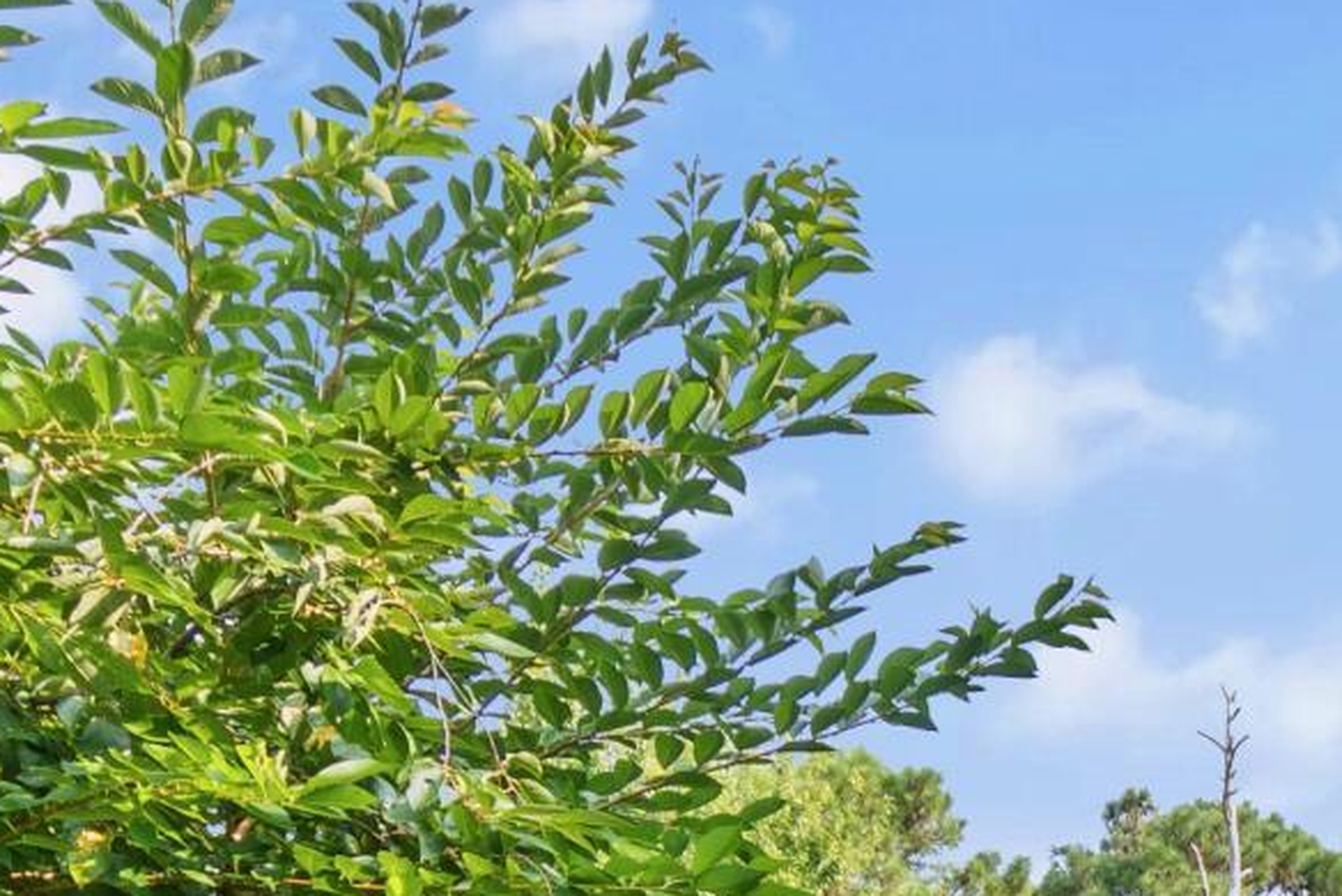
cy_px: 1955
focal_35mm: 77
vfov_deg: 14.0
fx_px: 2872
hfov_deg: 24.7
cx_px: 1445
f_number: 4.5
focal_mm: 10
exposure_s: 1/40
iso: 100
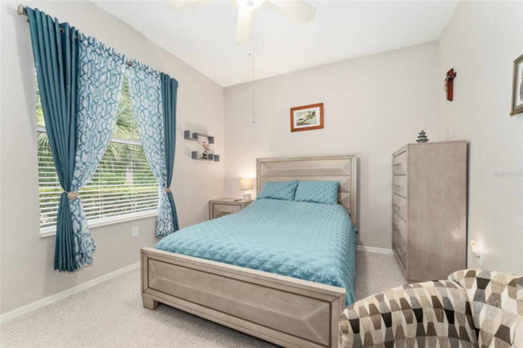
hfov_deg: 104.3
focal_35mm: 14
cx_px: 262
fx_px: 203
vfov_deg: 81.1
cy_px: 174
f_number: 7.1
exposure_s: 1/2.5
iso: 250
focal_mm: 14
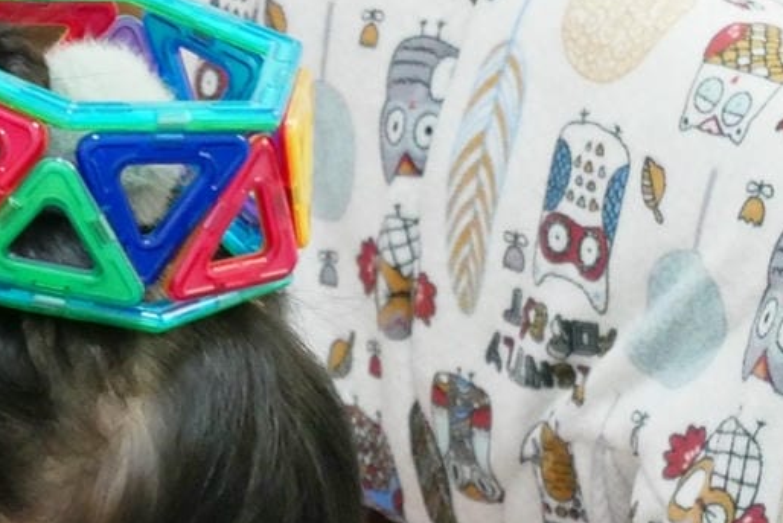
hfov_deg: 13.2
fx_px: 3350
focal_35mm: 154
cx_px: 47
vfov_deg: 8.9
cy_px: 455
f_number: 5.6
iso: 3200
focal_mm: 32
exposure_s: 1/60
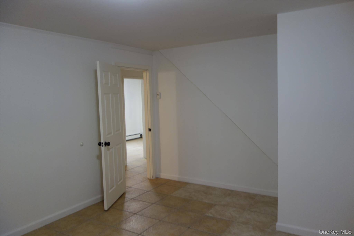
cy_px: 118
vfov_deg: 46.4
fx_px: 275
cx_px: 177
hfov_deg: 65.5
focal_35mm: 28
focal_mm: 10.4
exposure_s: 1/30
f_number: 1.8
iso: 125
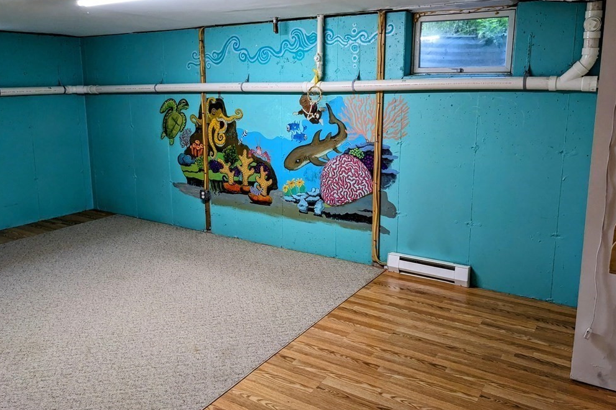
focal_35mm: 29
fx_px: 496
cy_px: 184
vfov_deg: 44.9
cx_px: 311
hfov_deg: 63.7
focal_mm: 4.38
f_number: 1.73
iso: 196
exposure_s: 1/120
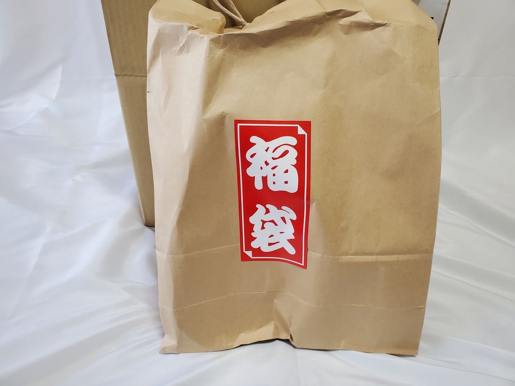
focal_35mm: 26
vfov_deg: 53.1
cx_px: 258
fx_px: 387
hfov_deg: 67.3
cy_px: 193
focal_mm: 4.3
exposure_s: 1/50
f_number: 2.4
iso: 200
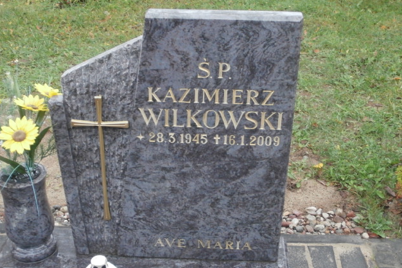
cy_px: 136
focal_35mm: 50
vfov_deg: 27.0
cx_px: 202
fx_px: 558
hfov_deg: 39.6
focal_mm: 8.29
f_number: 4.2
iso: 400
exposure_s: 1/80
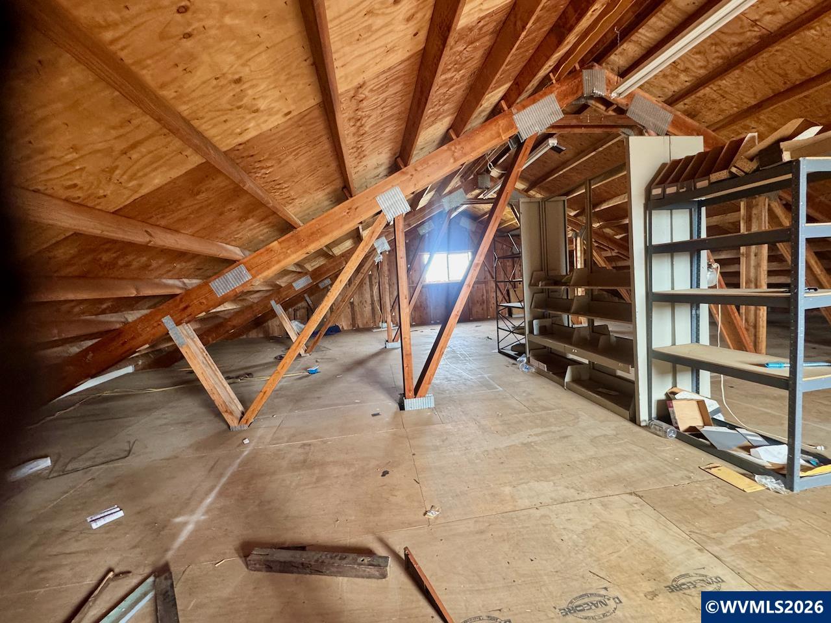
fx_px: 336
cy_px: 312
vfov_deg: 85.7
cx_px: 416
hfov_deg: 102.1
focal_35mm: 14
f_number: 2.2
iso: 400
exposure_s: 1/60
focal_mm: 2.22
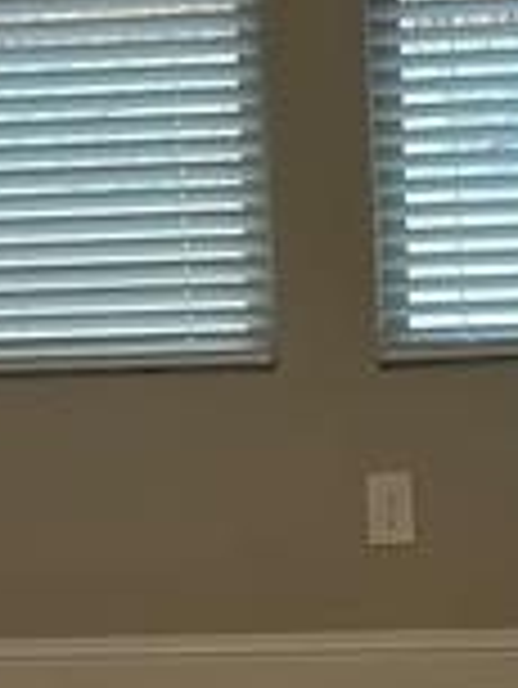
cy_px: 378
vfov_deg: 8.2
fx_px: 4802
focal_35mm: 241
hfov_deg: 6.1
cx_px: -216
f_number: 1.78
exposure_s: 1/60
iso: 125
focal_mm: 6.86
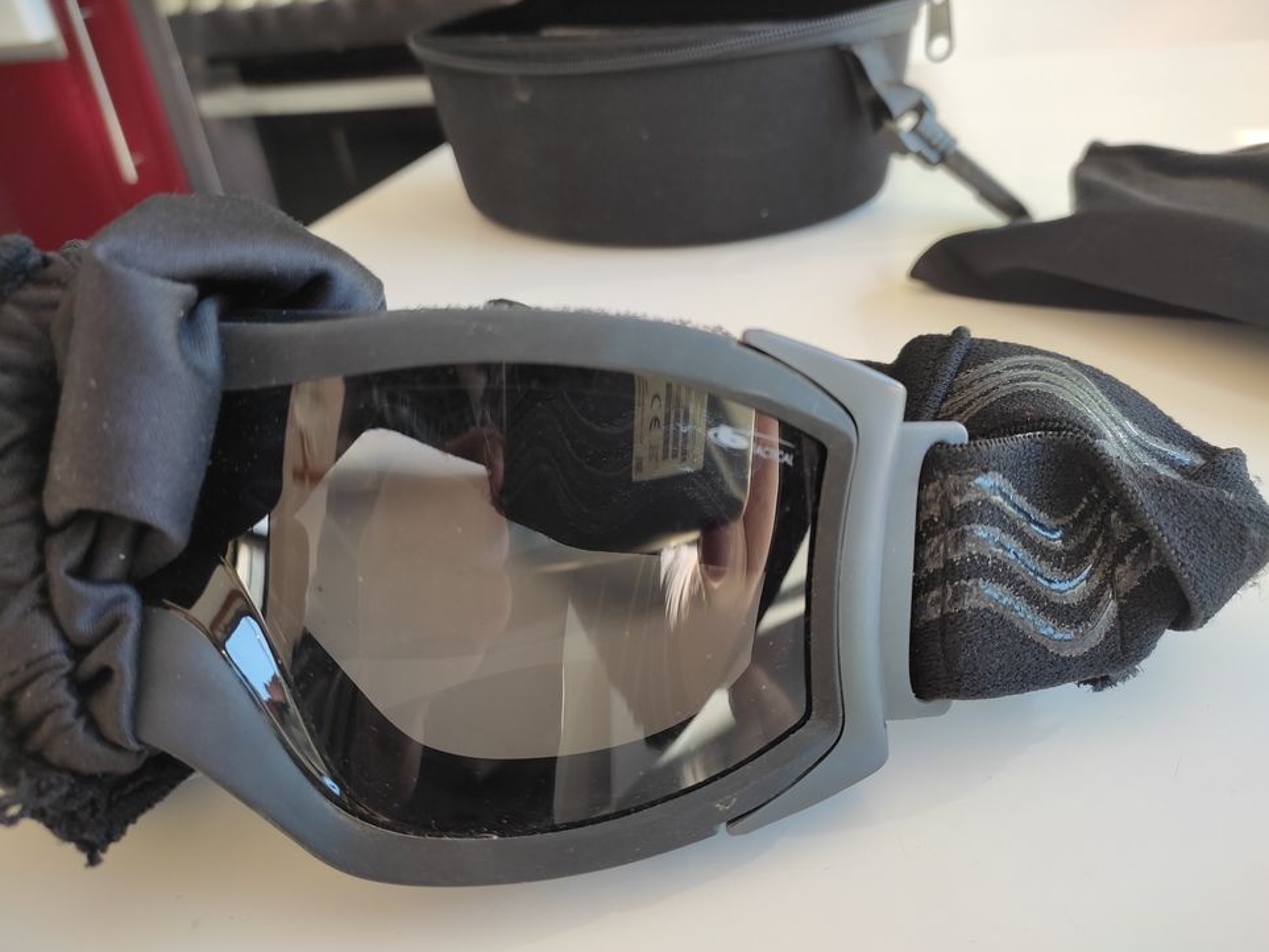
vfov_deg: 51.3
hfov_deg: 65.3
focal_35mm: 27
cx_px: 626
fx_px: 990
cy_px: 491
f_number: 1.79
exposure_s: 1/100
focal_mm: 4.74
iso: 194
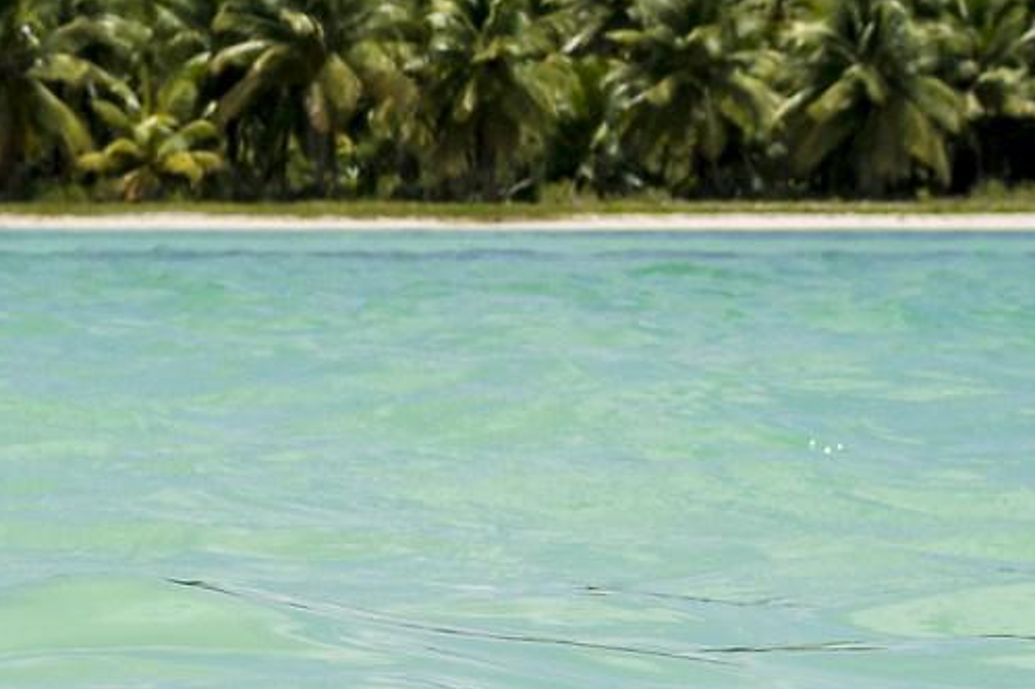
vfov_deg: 6.8
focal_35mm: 202
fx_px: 5803
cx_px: -141
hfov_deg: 10.1
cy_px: 177
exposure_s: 1/2000
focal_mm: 28
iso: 400
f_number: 7.1
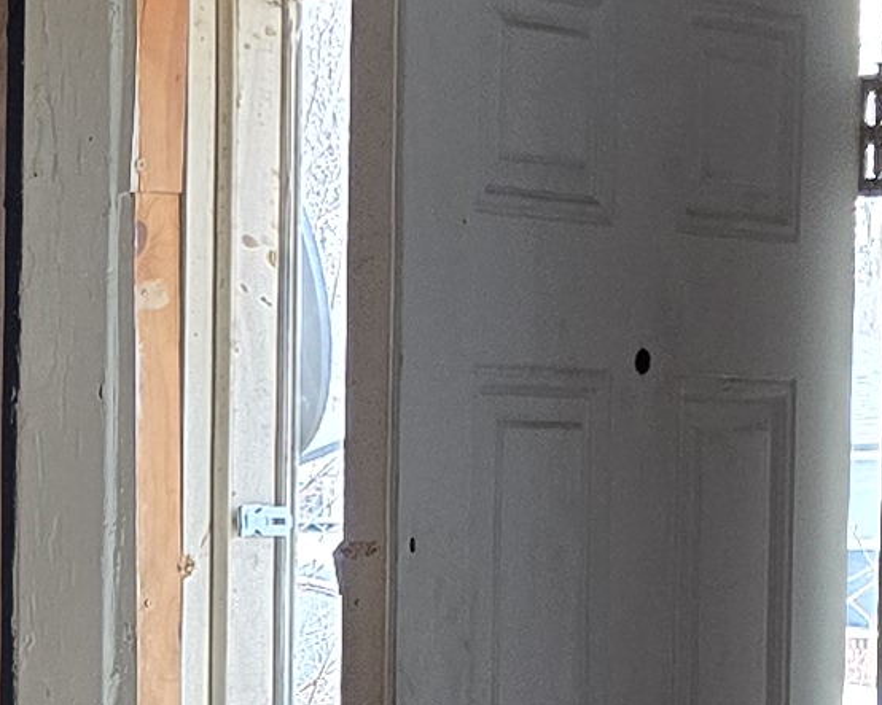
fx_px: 4228
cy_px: 1087
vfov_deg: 9.3
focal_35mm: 162
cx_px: -740
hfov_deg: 11.1
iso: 160
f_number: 1.7
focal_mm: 6.3
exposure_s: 1/180
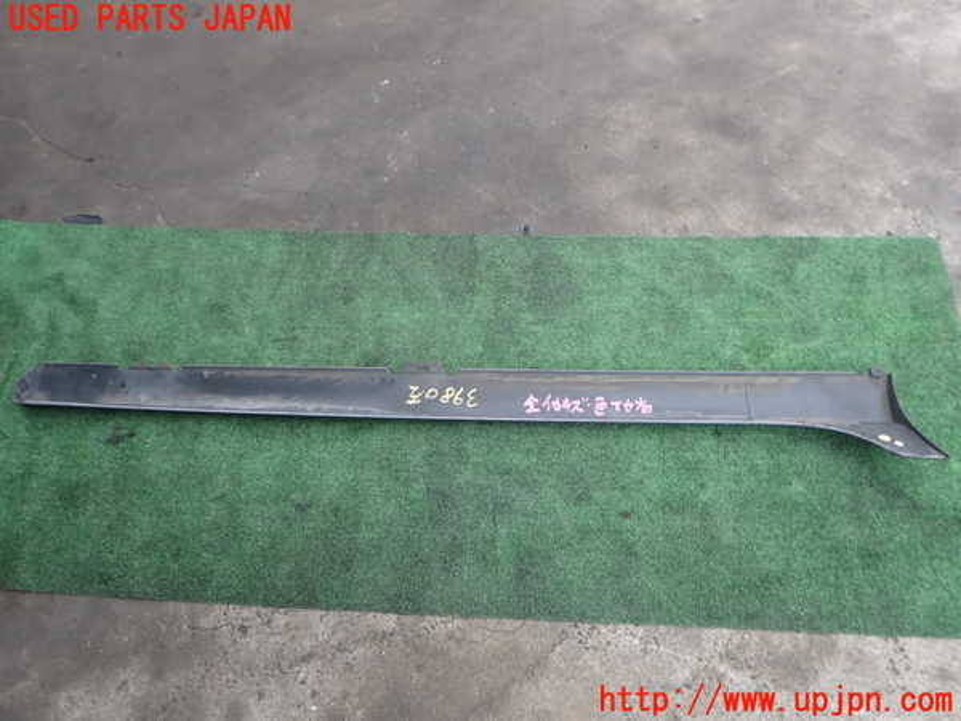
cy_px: 360
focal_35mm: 25
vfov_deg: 54.9
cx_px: 480
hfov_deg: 69.4
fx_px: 694
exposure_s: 1/125
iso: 100
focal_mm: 4.5
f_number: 2.8
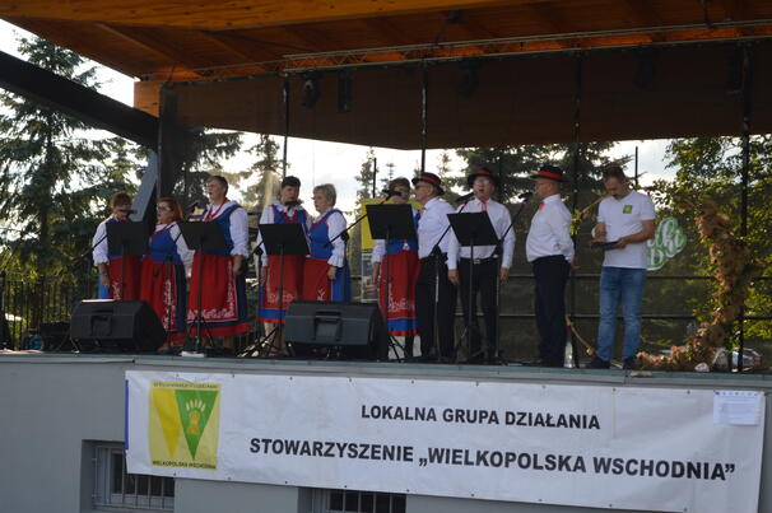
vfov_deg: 18.9
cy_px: 256
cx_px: 386
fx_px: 1543
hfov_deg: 28.1
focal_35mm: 72
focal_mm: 48
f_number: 5.6
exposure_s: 1/125
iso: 100
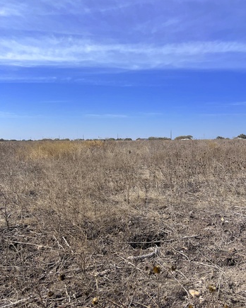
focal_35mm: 28
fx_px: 255
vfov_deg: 62.1
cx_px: 127
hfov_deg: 51.5
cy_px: 168
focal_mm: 5.7
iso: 50
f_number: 1.5
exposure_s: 1/4630
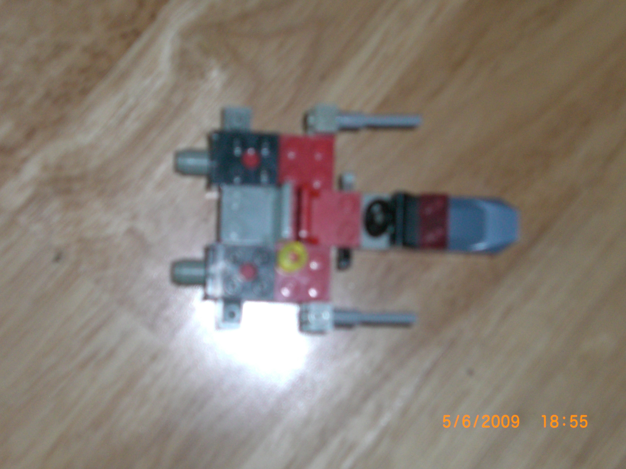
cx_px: 313
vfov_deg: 19.6
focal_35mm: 75
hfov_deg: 26.0
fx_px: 1356
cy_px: 234
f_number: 4.5
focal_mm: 12.47
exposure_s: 1/30
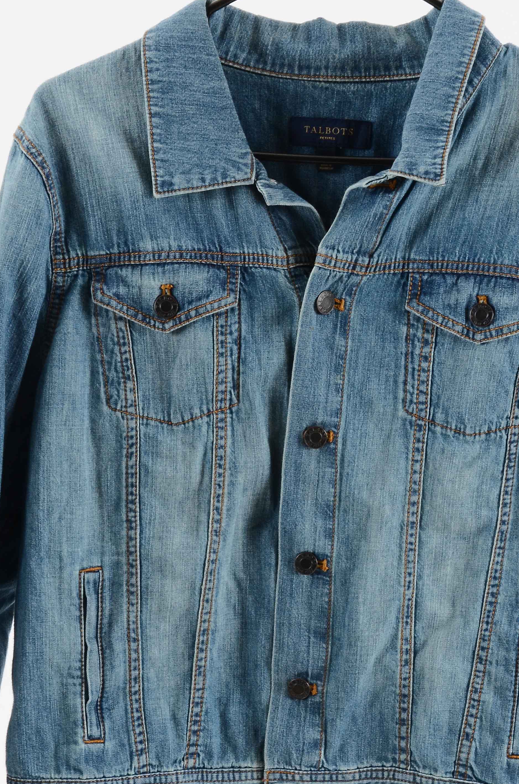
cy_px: 549
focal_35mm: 125
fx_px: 2716
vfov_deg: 16.4
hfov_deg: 10.9
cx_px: 279
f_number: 13
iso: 400
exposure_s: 1/80
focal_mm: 48
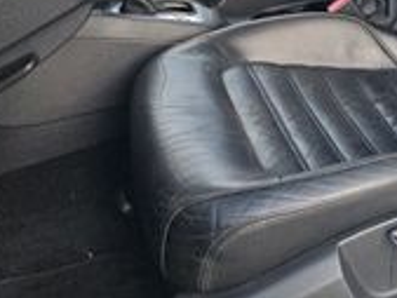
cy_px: -70
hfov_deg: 28.6
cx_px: 385
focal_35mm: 64
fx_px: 735
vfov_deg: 21.2
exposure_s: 1/120
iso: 320
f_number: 1.8
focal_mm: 5.4
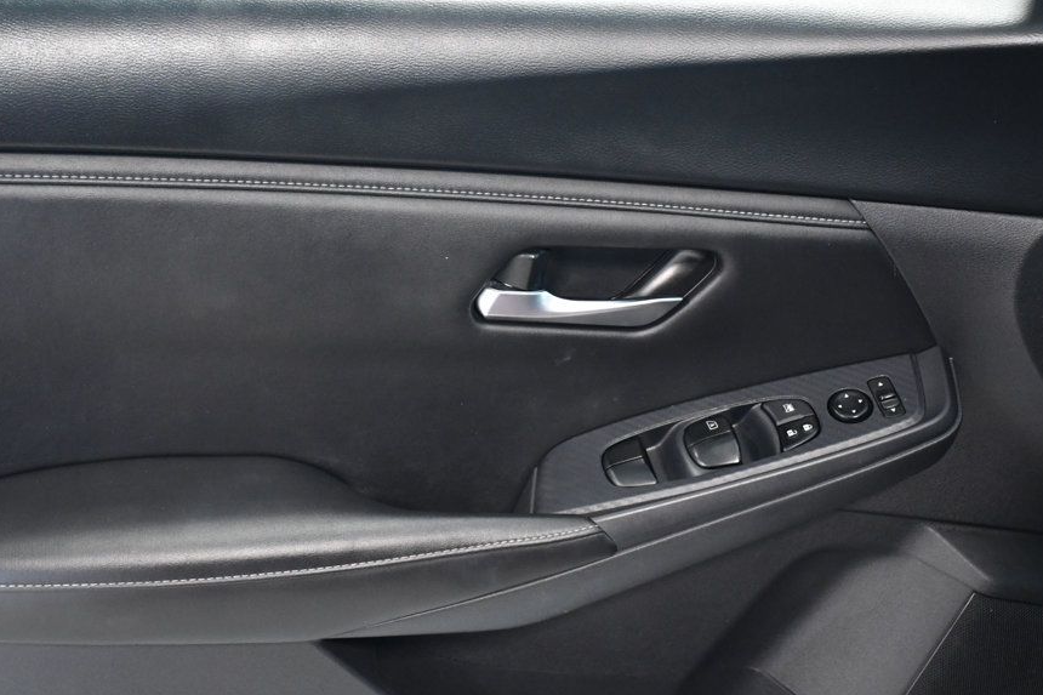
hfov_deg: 27.0
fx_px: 2172
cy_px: 392
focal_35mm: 75
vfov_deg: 18.2
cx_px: 479
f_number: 5
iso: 2500
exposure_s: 1/100
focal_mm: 42
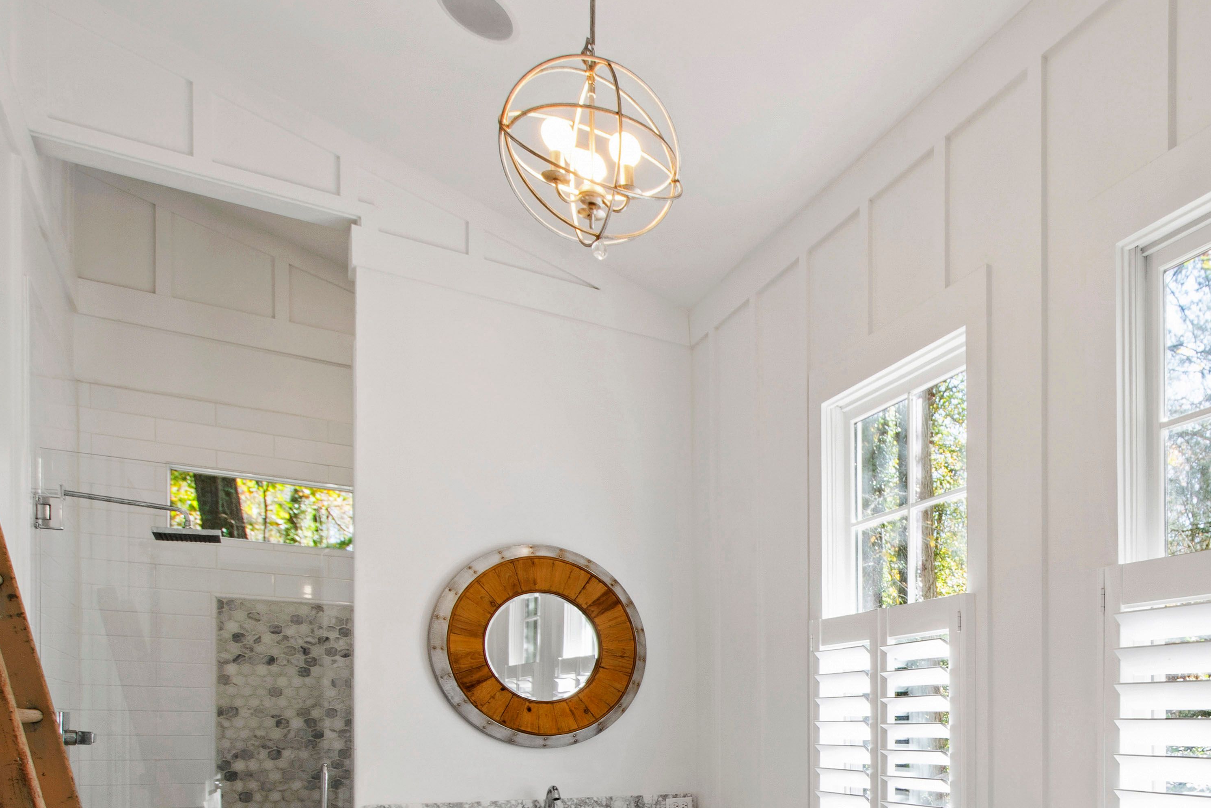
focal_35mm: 28
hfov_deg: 60.2
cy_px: 746
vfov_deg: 42.1
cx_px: 971
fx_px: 942
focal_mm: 10
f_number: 8
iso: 100
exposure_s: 1/4
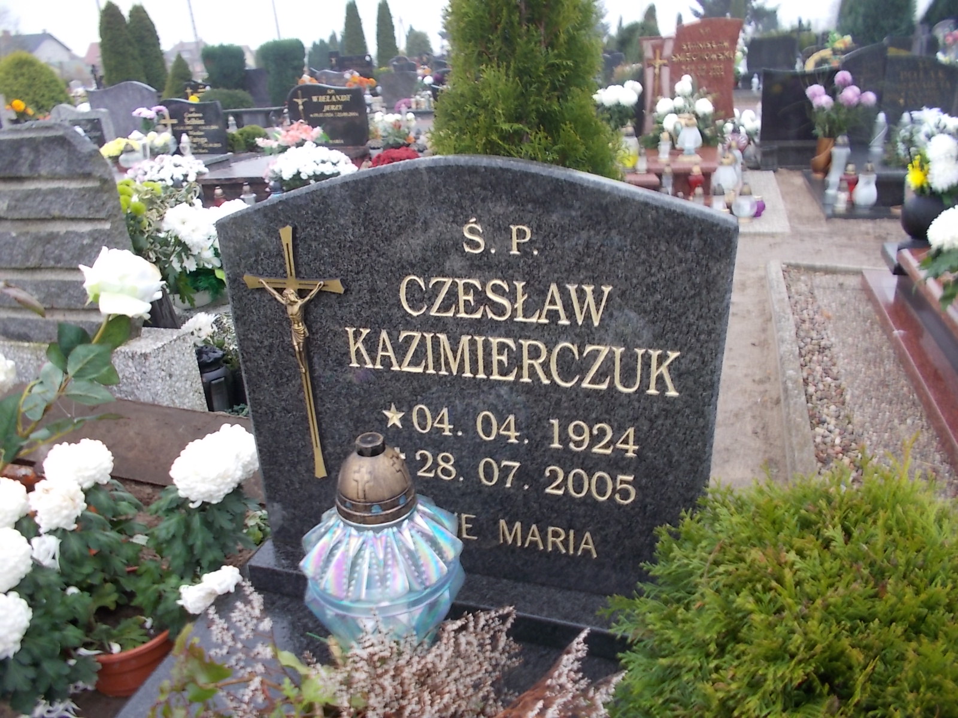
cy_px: 359
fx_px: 720
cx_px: 479
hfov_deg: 67.3
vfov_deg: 53.1
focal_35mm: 26
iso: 80
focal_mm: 4.6
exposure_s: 1/30
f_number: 3.2
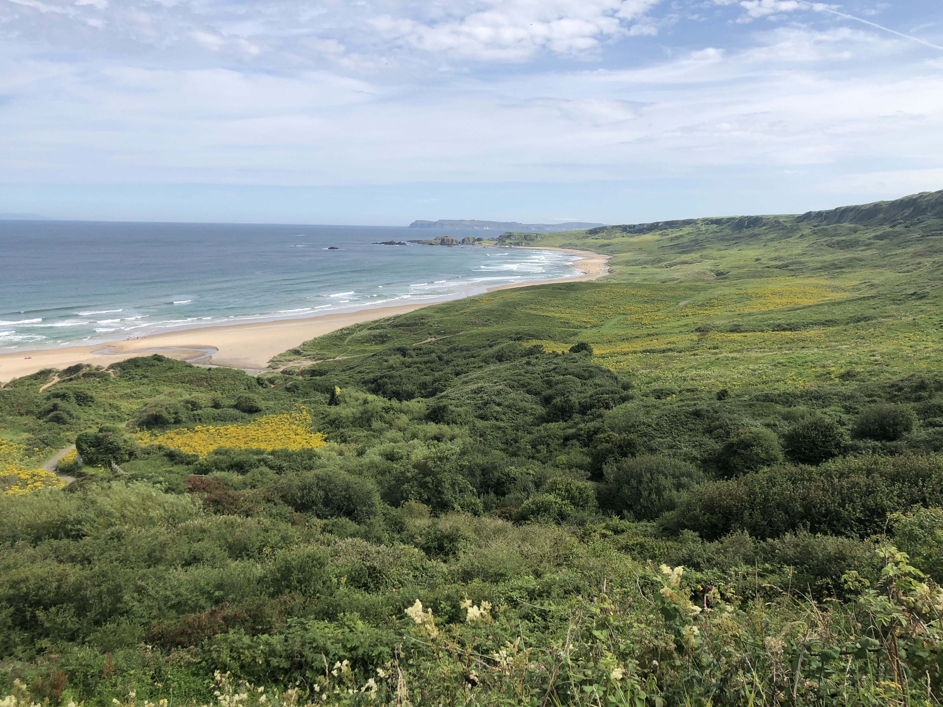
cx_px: 472
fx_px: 763
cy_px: 354
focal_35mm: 28
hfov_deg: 63.4
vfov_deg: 49.7
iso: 20
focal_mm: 4
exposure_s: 1/1919
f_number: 1.8
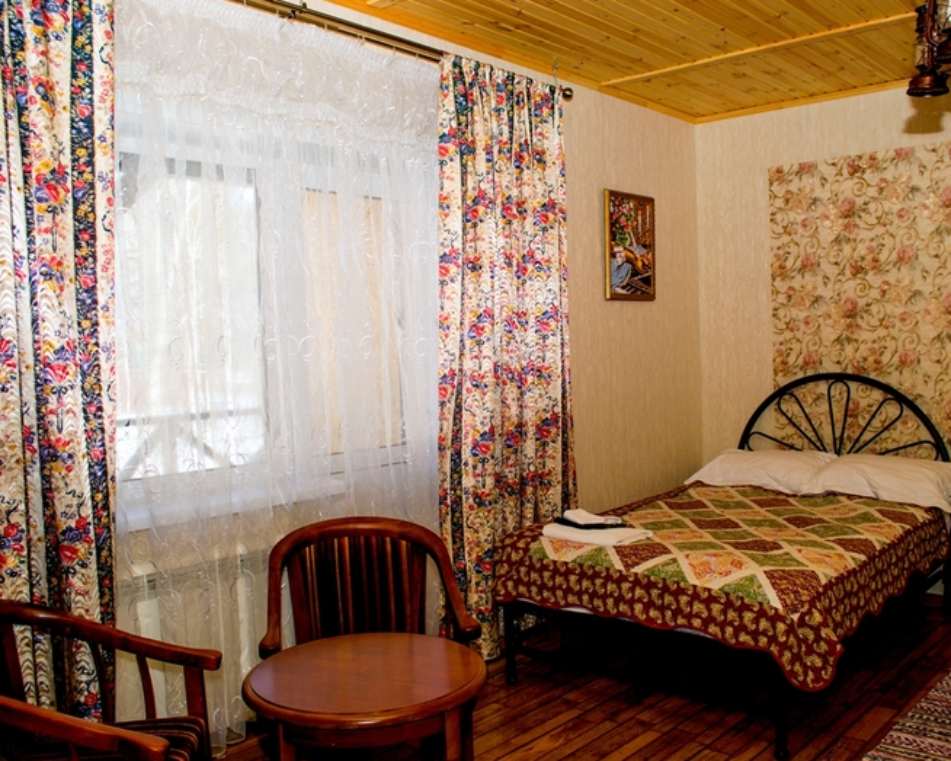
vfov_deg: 47.1
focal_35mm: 31
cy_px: 383
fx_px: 872
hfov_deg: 57.1
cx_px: 513
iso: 200
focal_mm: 18
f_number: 5.6
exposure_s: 1/125
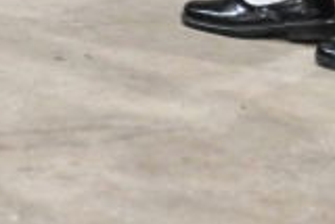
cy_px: -418
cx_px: -502
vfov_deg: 5.9
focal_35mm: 217
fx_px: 2021
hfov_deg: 8.5
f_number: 4
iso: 2000
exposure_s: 1/250
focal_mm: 34
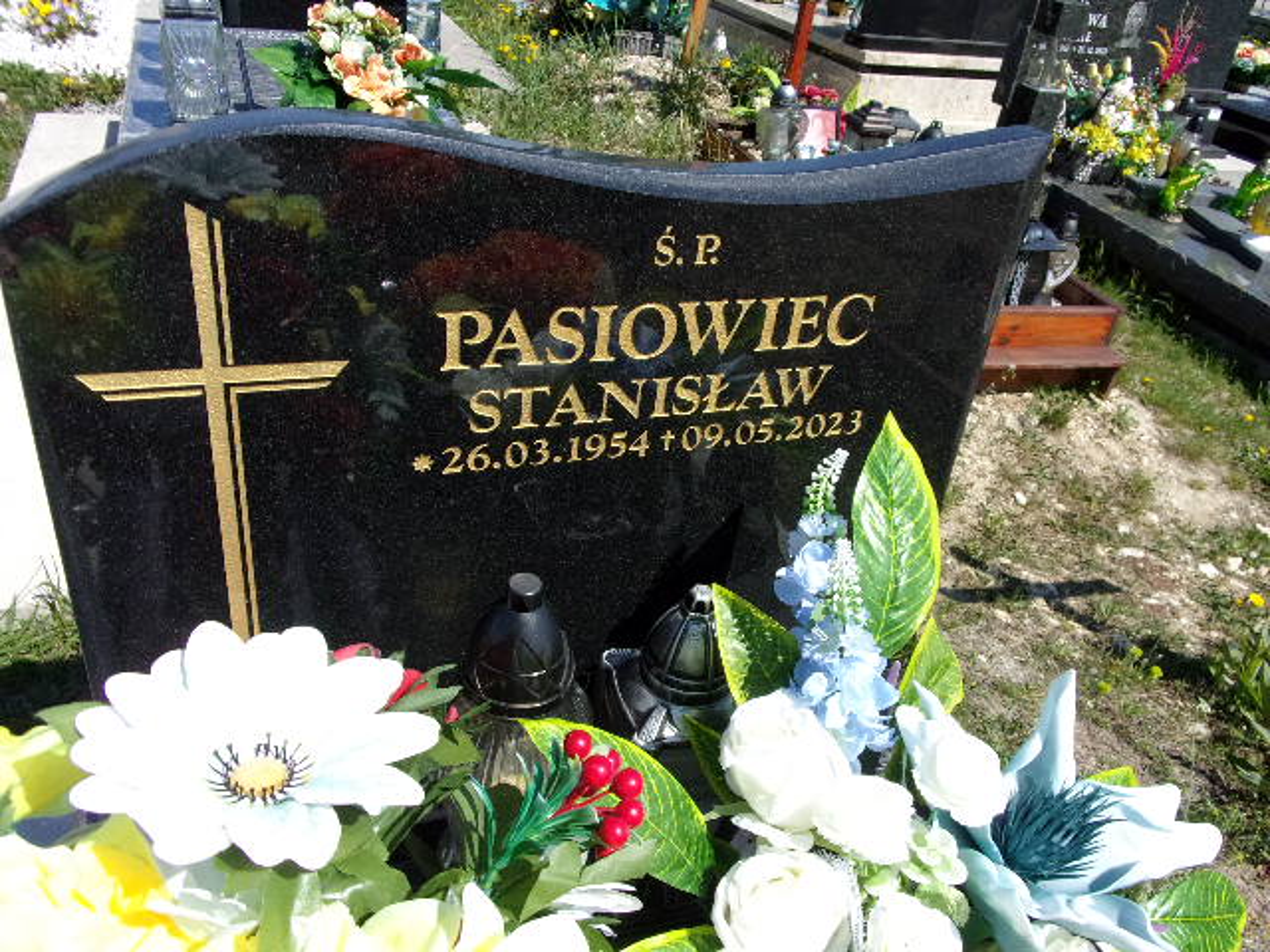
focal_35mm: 28
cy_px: 476
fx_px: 1027
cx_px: 635
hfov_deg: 63.4
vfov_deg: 49.7
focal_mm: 5.1
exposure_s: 1/220
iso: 200
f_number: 10.8
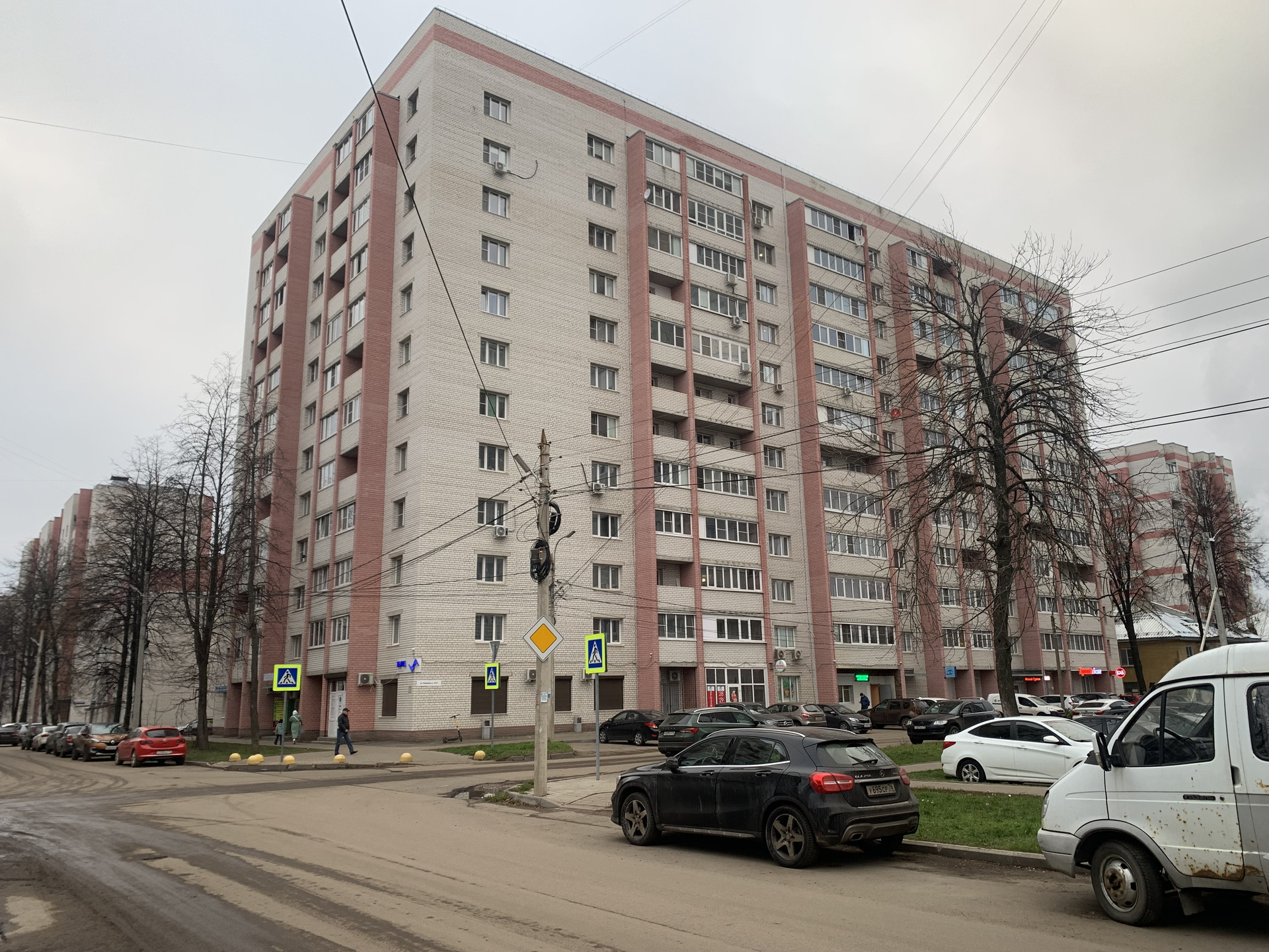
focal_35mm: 26
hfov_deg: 67.3
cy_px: 476
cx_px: 634
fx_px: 953
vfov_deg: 53.1
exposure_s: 1/122
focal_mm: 4.25
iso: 25
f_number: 1.8
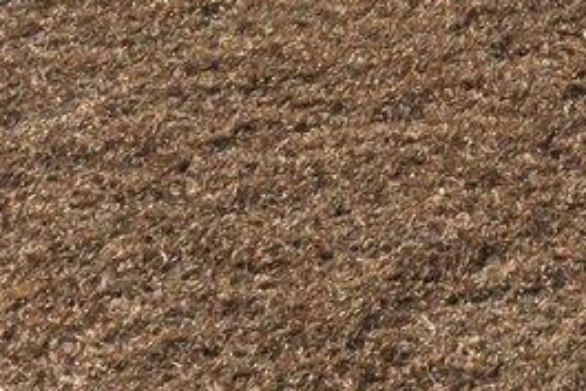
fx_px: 3518
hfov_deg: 8.7
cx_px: 1395
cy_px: -928
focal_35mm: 216
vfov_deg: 5.8
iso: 100
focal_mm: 10.26
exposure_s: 1/400
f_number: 4.5
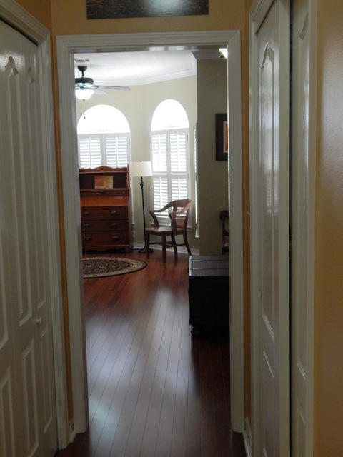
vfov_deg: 43.9
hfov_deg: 33.6
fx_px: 568
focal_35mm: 43
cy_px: 228
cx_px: 172
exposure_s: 1/100
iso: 400
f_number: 3.6
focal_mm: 7.7
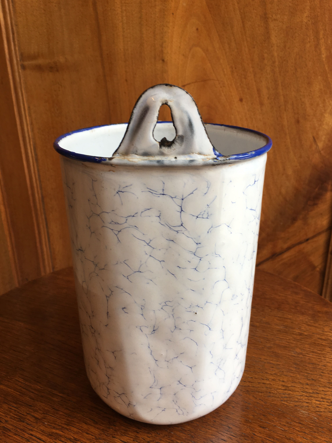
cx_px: 166
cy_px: 222
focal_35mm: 29
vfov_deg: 61.7
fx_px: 371
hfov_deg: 48.2
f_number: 2.2
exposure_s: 1/50
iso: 25
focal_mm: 4.15
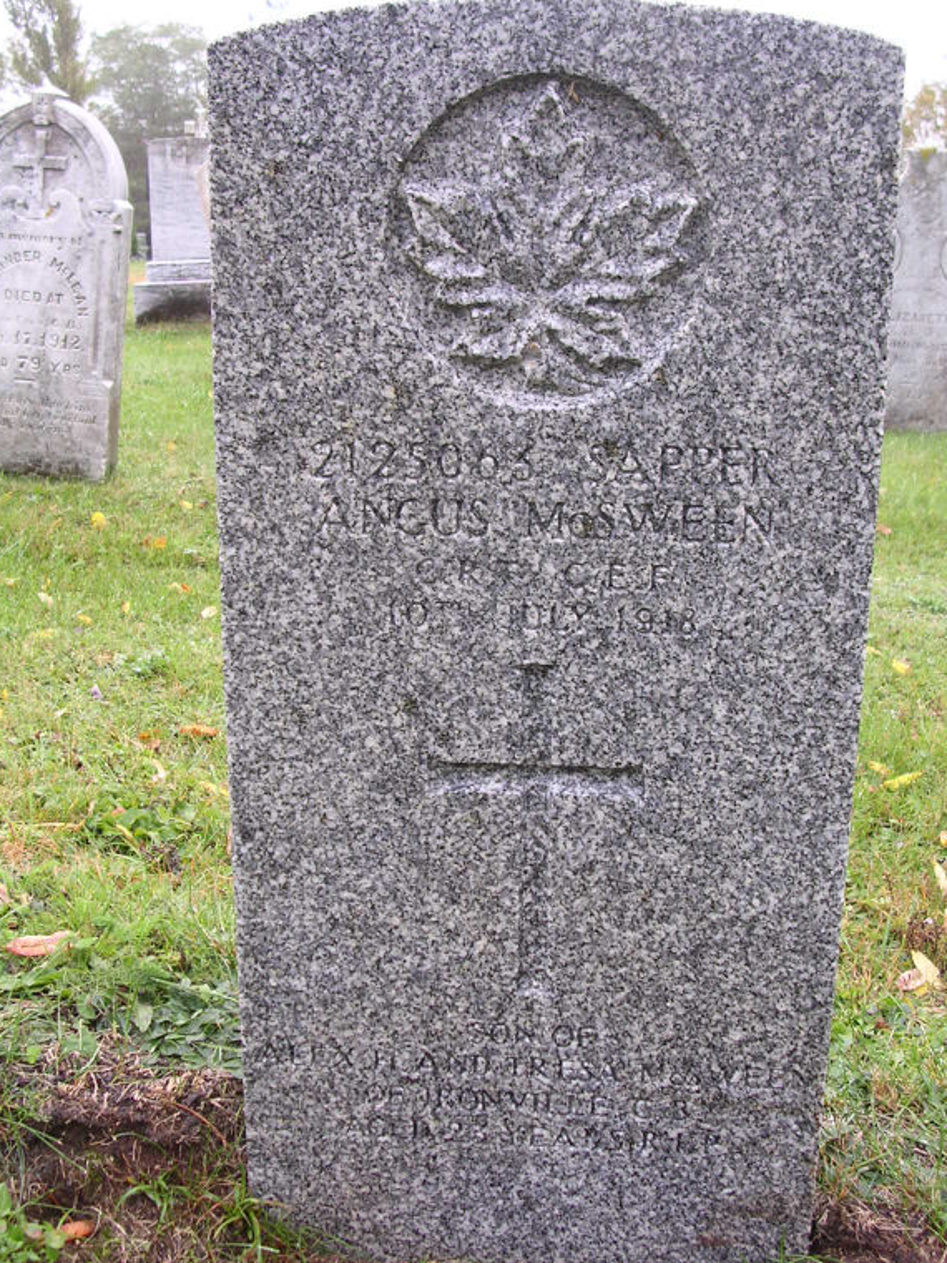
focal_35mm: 40
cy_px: 636
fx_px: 1459
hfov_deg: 36.0
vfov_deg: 46.8
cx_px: 488
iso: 100
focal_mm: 5.8
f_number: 2.8
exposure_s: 1/54.9
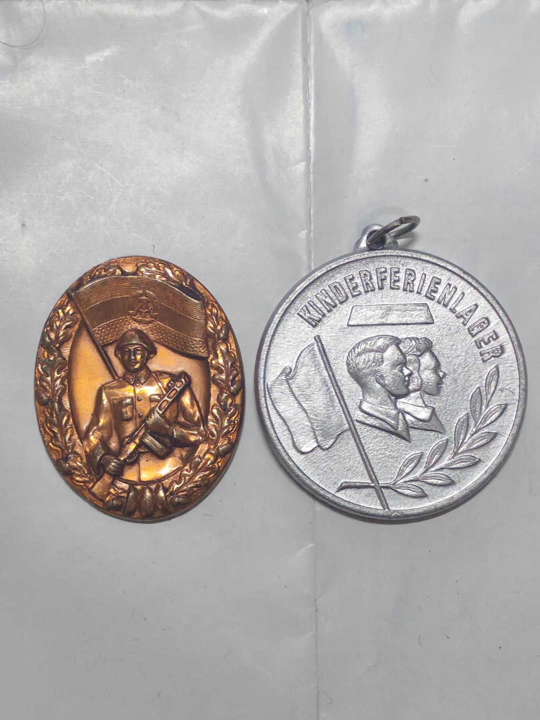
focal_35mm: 68
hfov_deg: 21.6
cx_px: 270
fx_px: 1414
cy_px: 360
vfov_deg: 28.6
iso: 800
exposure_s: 1/50
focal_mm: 5.52
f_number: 1.95
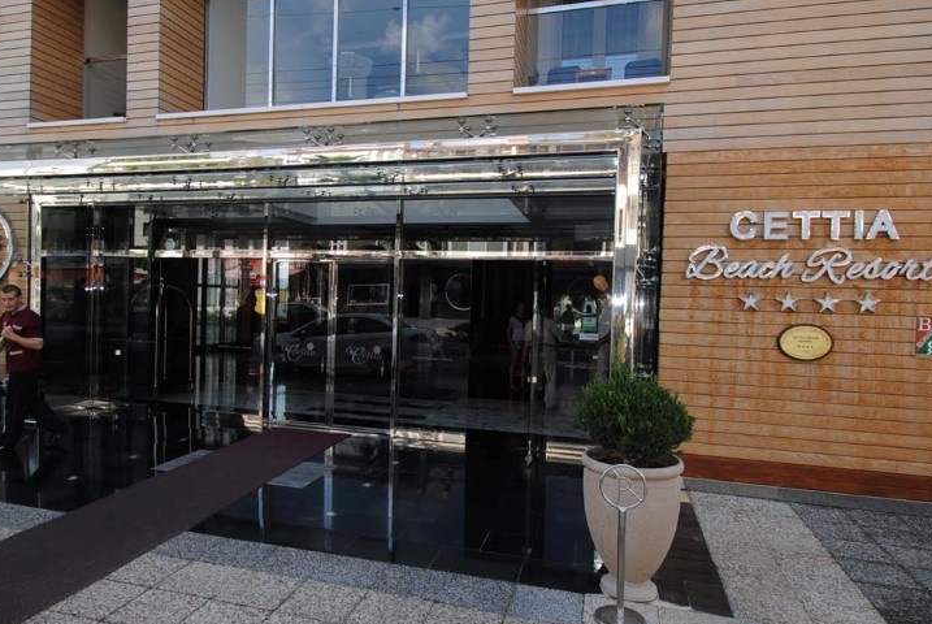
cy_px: 321
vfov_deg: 53.3
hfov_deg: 73.4
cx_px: 414
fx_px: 622
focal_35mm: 24
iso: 100
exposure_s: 1/200
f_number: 5.6
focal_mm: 10
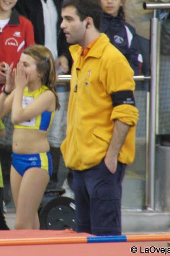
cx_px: -21
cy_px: 80
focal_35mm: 939
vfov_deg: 2.2
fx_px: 6651
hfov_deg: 1.5
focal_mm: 83.3
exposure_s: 1/40
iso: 400
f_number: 4.4
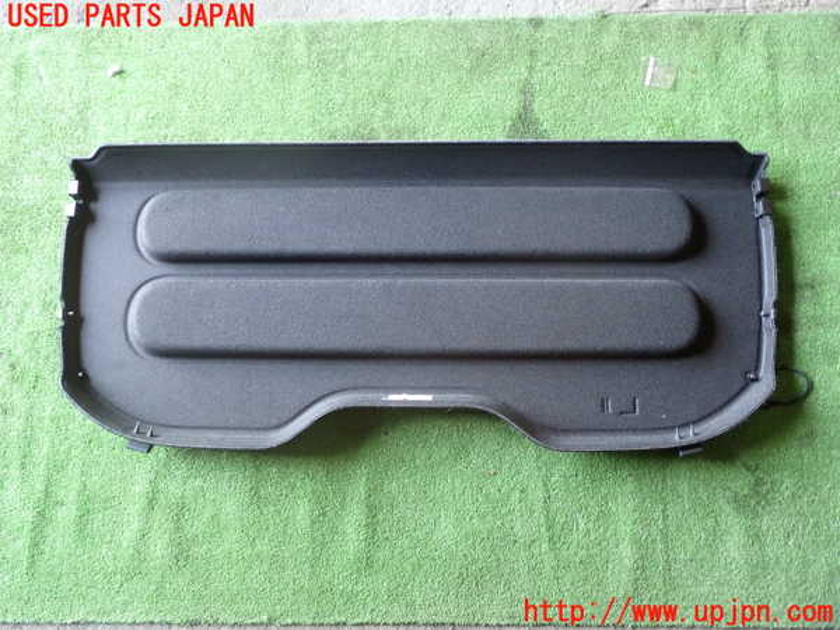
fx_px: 728
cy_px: 315
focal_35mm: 30
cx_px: 420
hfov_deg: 60.0
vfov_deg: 46.8
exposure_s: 1/50
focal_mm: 5.4
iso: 200
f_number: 2.3
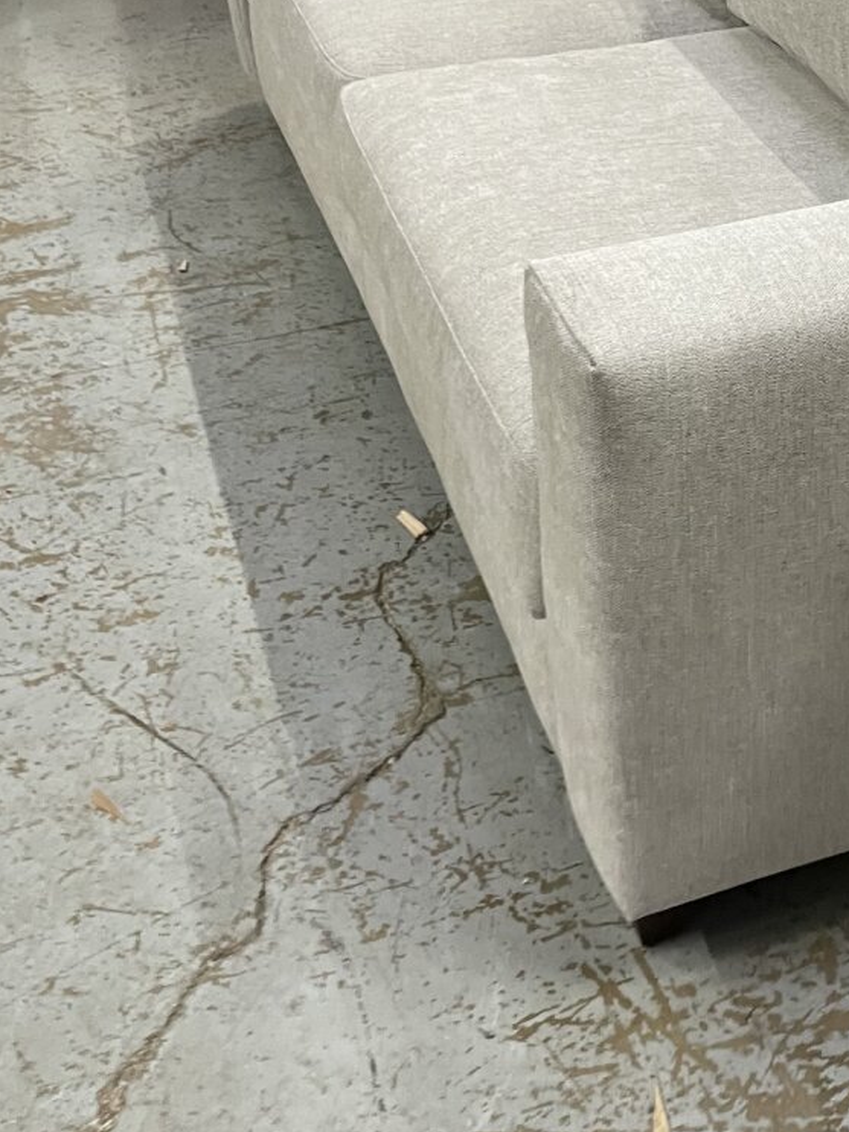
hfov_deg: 25.5
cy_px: 186
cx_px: 707
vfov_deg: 33.1
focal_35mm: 56
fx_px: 1832
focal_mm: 4.2
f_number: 1.6
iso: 250
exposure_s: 1/60
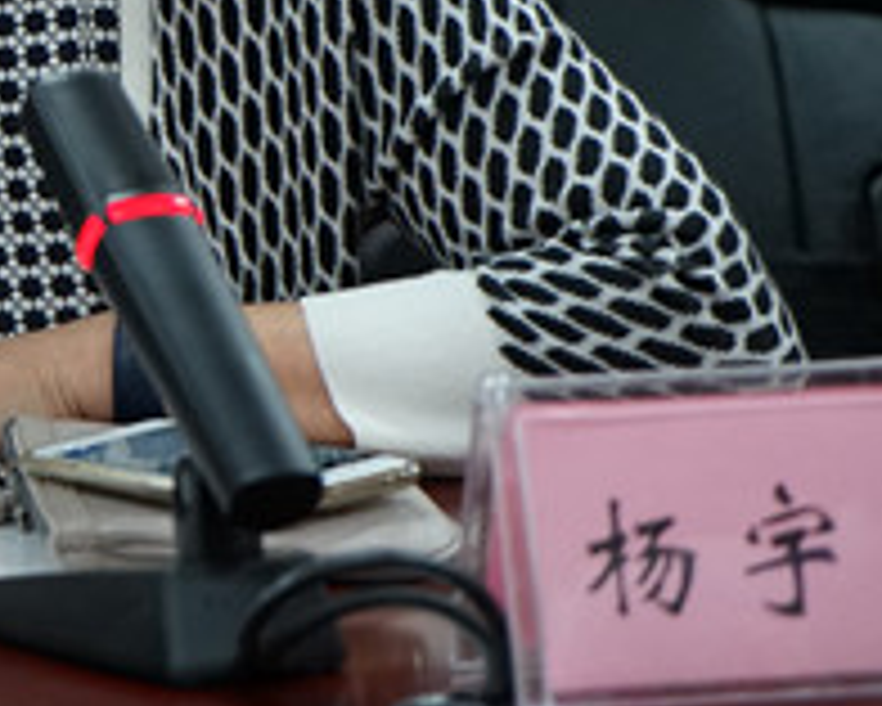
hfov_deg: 9.4
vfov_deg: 7.6
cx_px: -324
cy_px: -99
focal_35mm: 201
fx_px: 5249
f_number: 4
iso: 2000
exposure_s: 1/160
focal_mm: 70
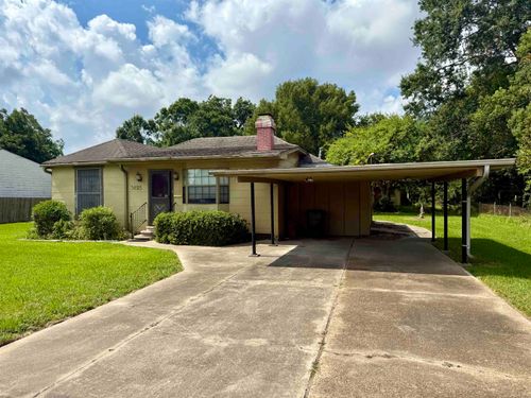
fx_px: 368
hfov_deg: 71.6
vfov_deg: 56.8
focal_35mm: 24
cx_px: 266
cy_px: 199
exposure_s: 1/5714
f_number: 1.78
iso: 80
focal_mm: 6.76
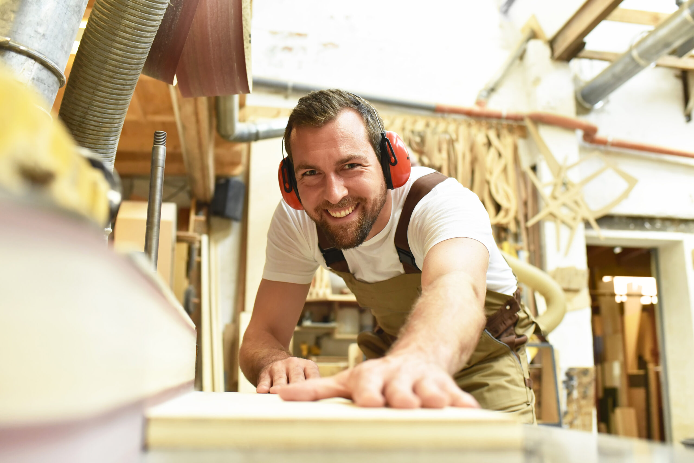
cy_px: 232
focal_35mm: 35
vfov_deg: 37.9
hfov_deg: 54.4
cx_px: 347
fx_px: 675
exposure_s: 1/320
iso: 2200
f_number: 3.5
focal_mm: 35
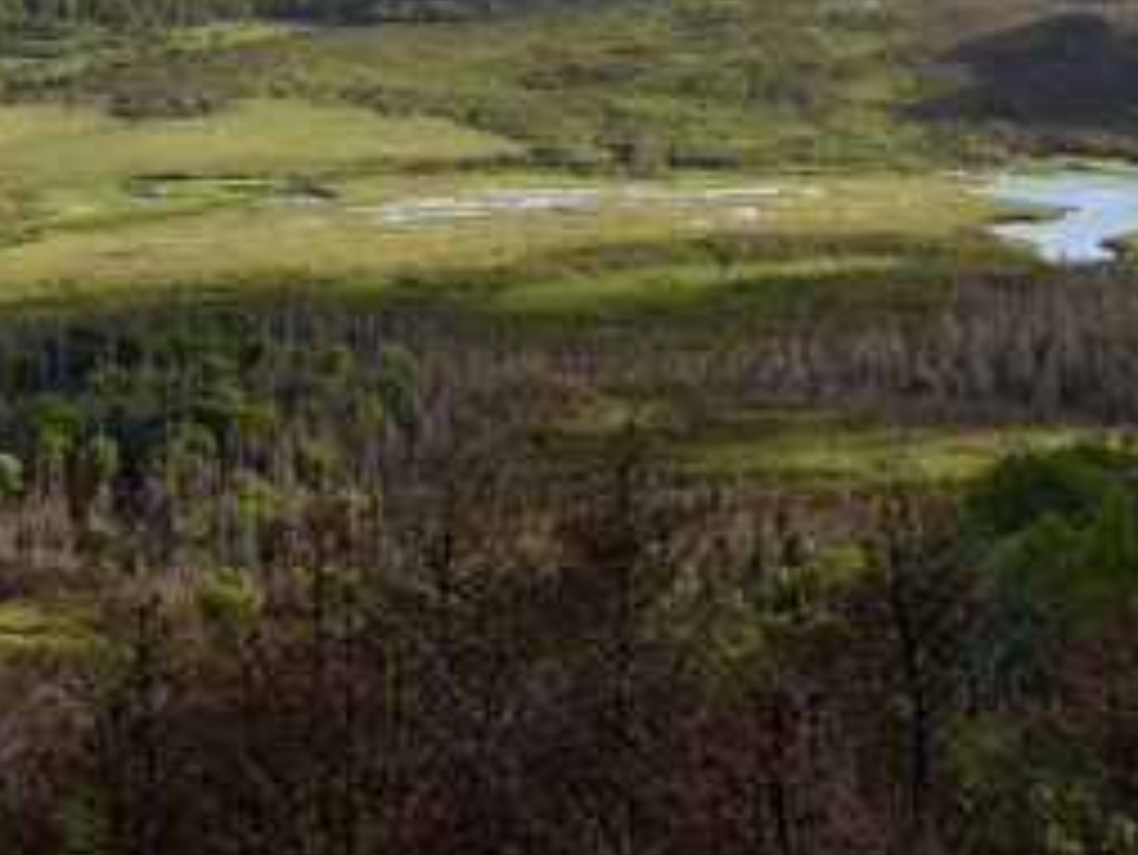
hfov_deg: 22.6
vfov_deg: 18.3
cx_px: 1390
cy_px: 63
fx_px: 2598
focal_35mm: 79
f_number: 1.6
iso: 50
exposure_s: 1/4065
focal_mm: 5.96
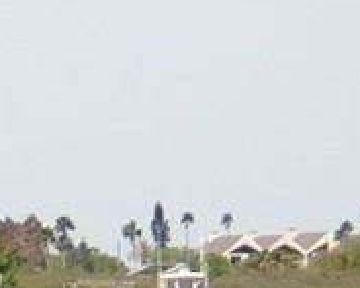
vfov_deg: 2.8
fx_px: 5885
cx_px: -217
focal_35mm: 552
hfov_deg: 3.5
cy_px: 364
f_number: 4.4
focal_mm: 12.6
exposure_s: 1/418
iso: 100
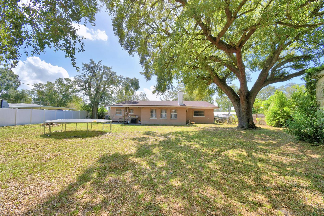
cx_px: 162
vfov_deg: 77.3
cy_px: 108
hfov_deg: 100.4
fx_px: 135
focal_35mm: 15
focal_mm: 10
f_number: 9
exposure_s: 1/250
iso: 100
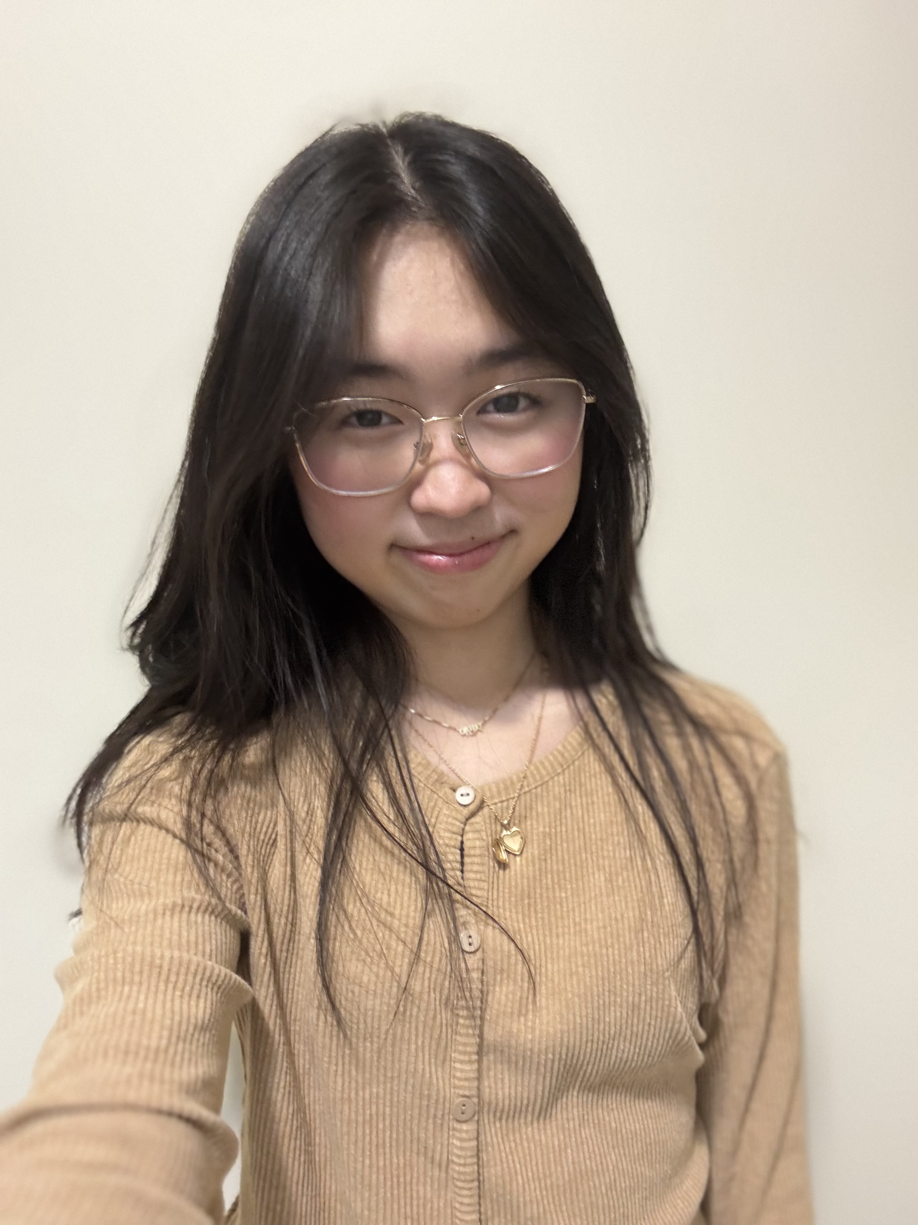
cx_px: 459
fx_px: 813
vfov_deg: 73.9
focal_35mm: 23
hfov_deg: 58.9
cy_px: 612
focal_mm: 2.69
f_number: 1.9
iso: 400
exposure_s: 1/30
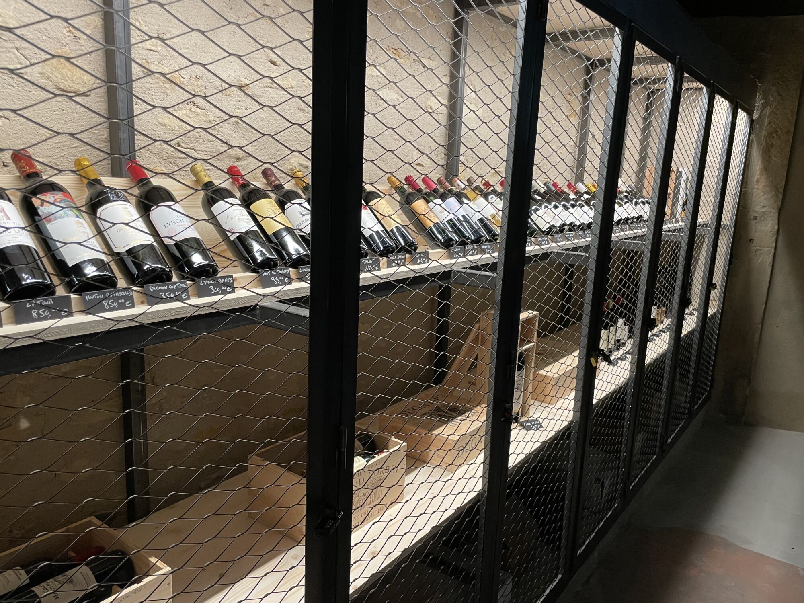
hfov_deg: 67.3
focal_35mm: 26
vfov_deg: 53.1
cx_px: 402
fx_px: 604
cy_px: 302
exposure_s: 1/50
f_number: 1.6
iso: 160
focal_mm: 4.2
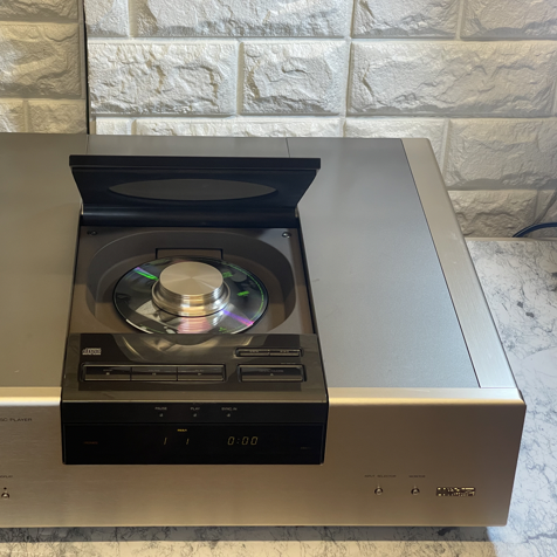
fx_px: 1384
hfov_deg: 22.7
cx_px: 216
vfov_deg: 22.8
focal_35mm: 76
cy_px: 280
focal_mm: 7.5
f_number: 2.2
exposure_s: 1/100
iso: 200
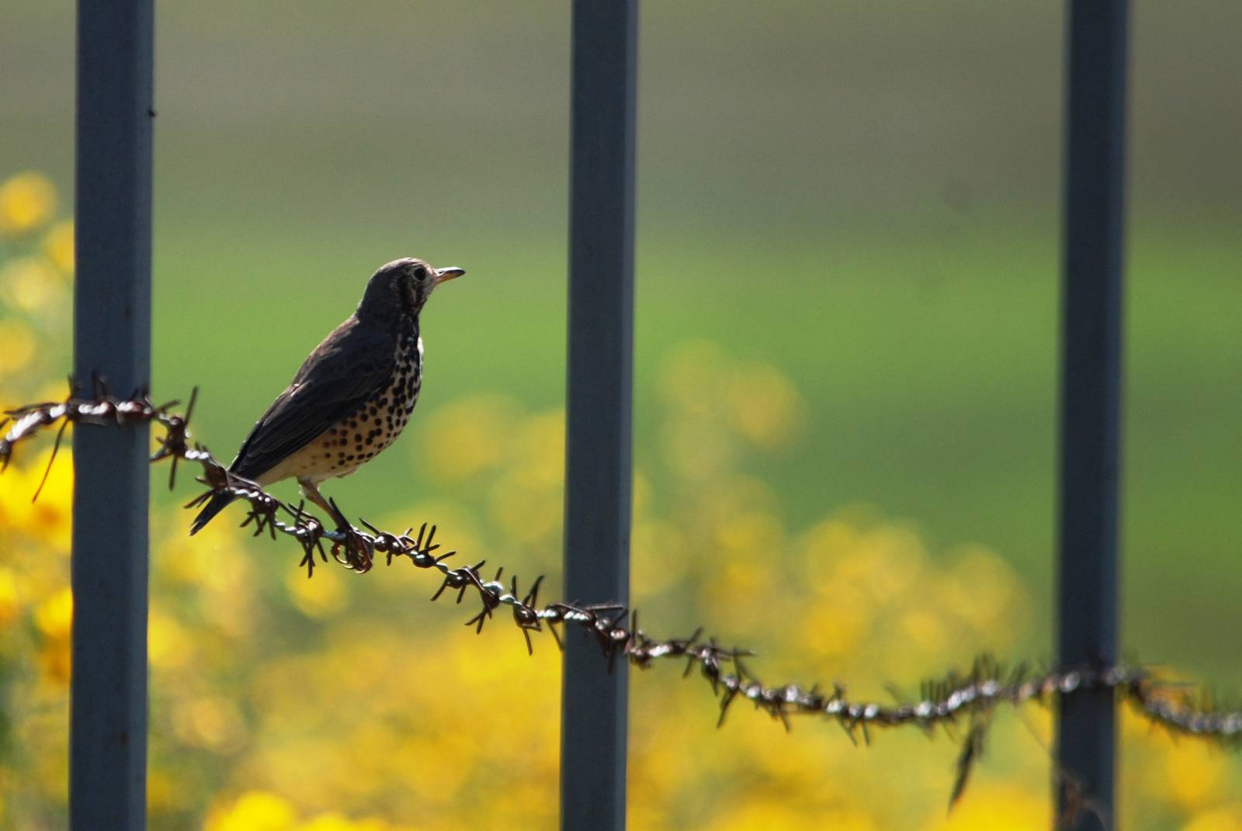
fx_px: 25905
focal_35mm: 750
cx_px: 621
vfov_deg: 1.8
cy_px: 416
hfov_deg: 2.7
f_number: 6.3
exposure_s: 1/500
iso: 200
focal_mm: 500
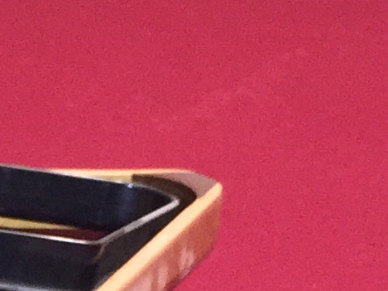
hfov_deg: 9.6
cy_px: 651
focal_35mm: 202
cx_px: -143
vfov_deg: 7.0
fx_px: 2262
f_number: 2.2
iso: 200
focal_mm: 4.15
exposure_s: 1/16
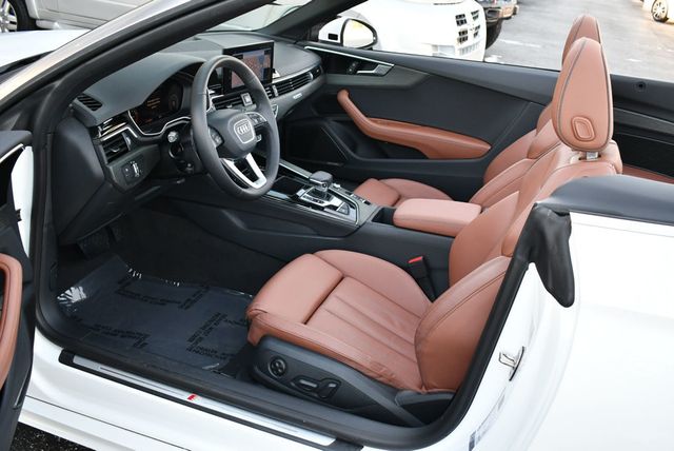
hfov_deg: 53.1
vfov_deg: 36.9
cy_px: 226
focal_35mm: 36
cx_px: 337
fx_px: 675
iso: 500
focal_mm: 18
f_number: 3.5
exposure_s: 1/250
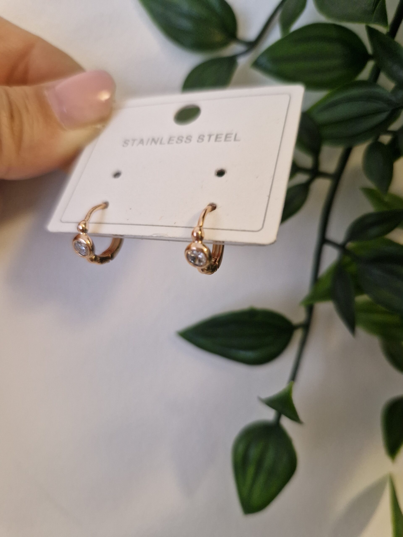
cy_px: 268
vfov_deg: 73.9
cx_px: 202
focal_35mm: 23
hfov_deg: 58.9
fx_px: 357
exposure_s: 1/50
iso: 500
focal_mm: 5.4
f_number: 1.8
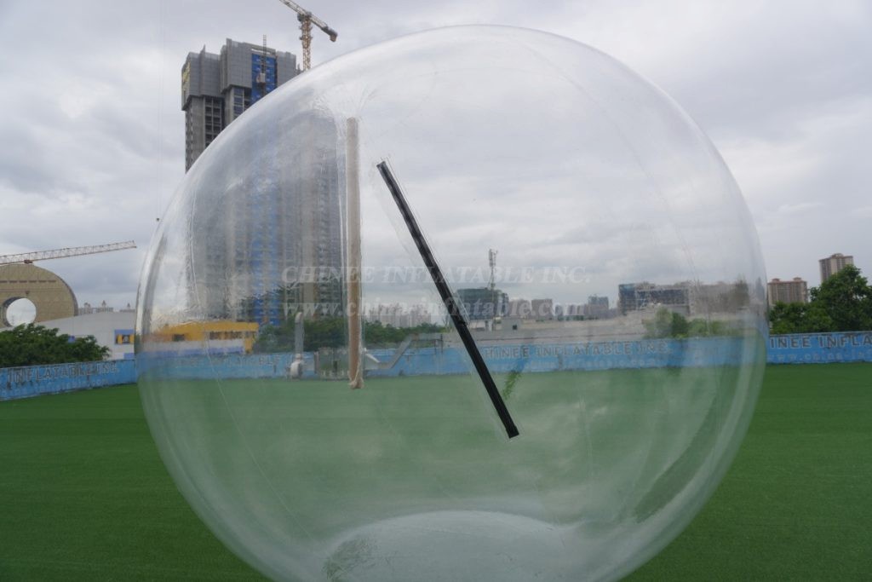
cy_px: 291
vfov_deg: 53.1
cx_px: 436
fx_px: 581
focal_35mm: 24
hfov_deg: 73.7
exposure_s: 1/500
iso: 100
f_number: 4.5
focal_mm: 16
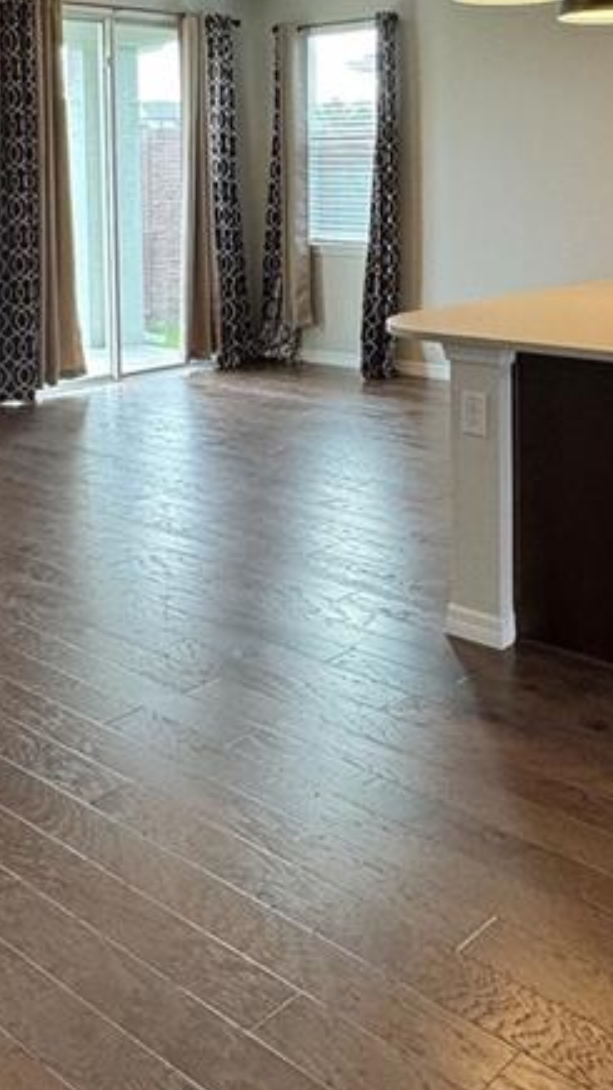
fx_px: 1215
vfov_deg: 45.9
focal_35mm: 42
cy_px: 220
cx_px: 348
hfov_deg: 28.3
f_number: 2.2
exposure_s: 1/120
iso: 160
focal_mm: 2.22
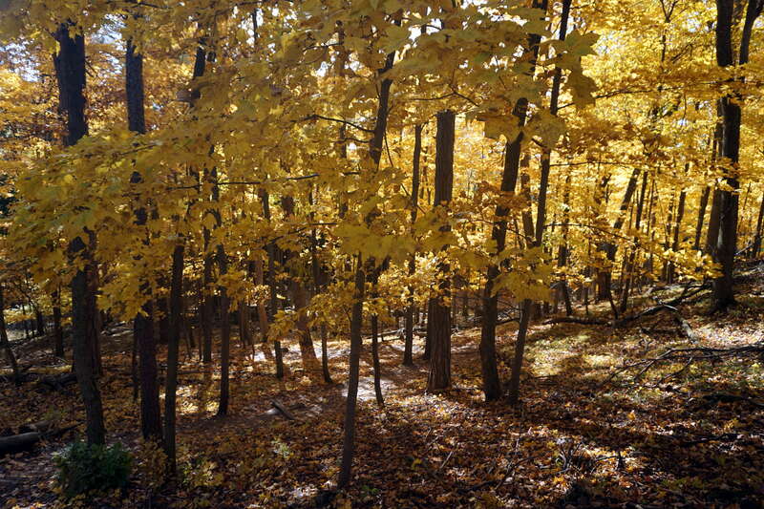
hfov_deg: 73.8
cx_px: 382
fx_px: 509
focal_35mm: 24
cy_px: 254
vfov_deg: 53.1
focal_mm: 16
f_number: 4.5
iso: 100
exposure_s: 1/160
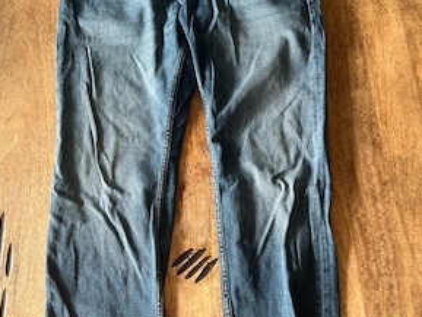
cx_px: 206
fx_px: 439
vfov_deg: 39.6
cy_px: 139
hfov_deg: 51.3
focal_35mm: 36
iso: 100
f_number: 1.5
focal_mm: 5.7
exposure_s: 1/121
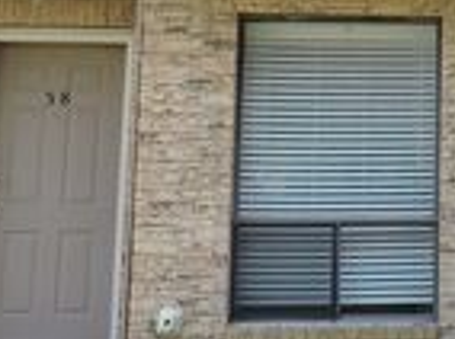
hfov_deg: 17.5
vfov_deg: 13.5
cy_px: -75
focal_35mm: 106
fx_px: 1391
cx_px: 574
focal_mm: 5.4
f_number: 3.1
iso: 100
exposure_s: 1/250
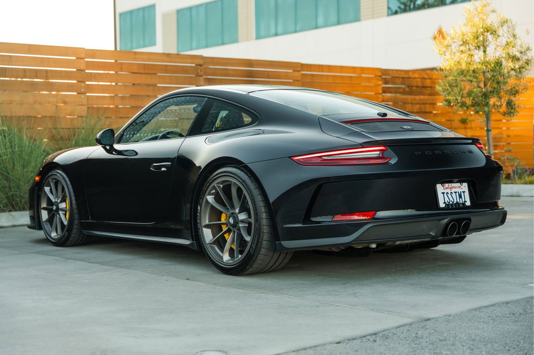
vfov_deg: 24.6
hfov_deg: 36.2
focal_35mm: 55
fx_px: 817
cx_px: 267
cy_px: 178
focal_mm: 55.1
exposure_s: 1/160
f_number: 2.8
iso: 160
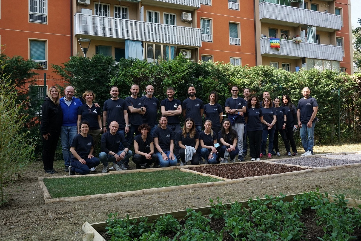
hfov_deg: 55.1
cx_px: 180
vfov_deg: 38.4
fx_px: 346
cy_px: 120
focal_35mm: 34
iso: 640
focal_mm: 23
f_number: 16
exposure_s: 1/80
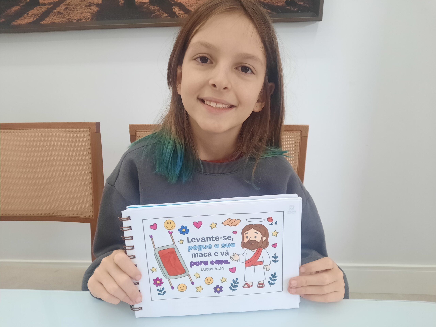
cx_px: 218
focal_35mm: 25
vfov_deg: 54.9
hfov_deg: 69.4
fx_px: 315
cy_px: 164
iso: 320
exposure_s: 1/24
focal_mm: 4.6
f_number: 2
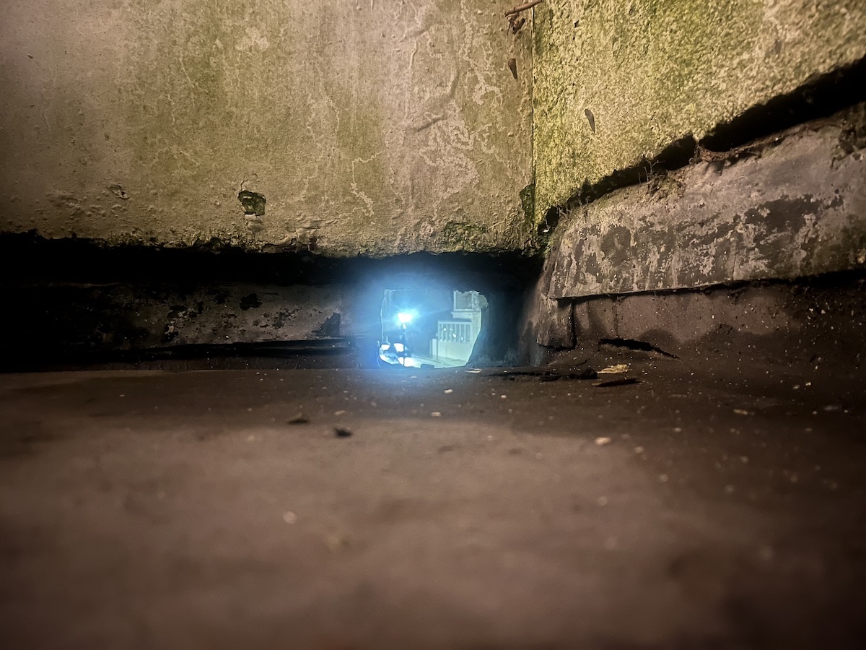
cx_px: 433
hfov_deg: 67.3
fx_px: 650
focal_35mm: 26
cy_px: 325
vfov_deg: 53.1
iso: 1250
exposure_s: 1/5
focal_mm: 5.1
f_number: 1.6
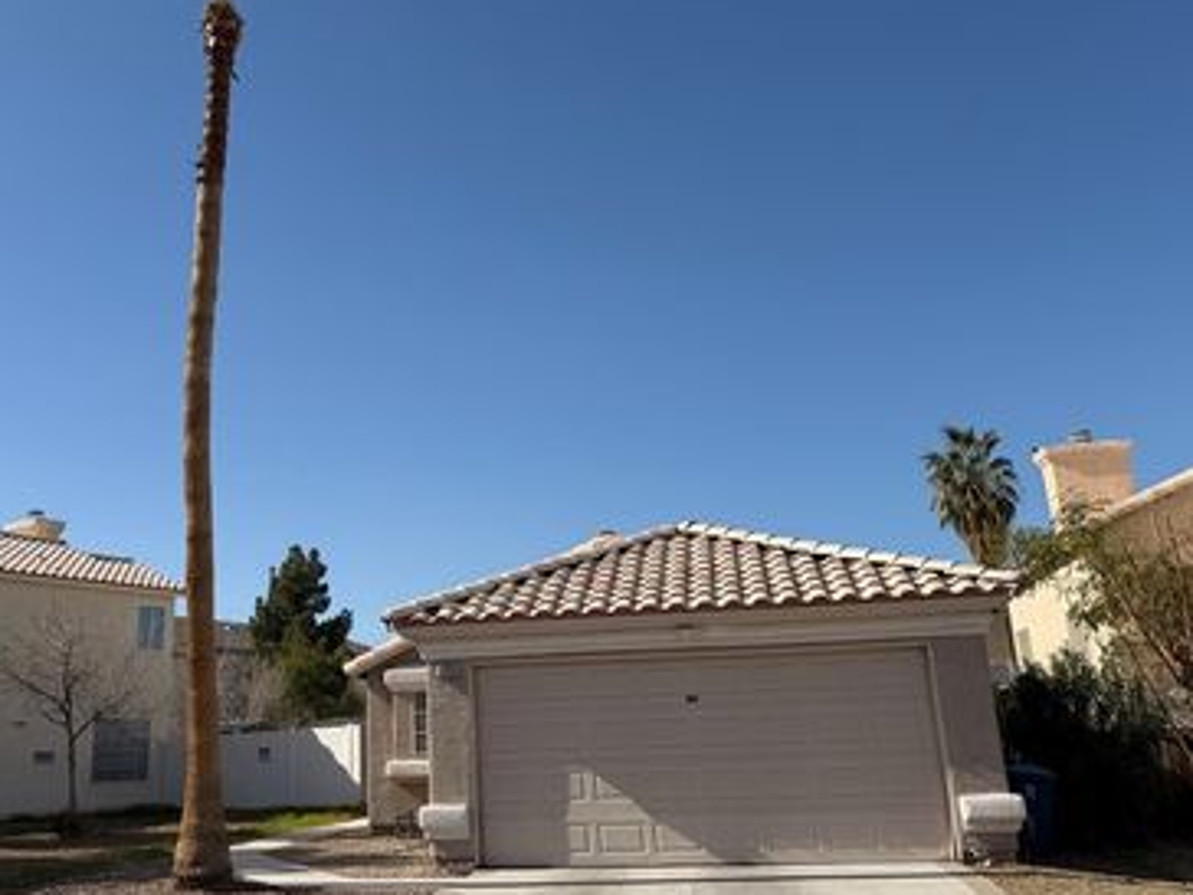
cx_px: 446
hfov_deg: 54.7
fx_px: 1137
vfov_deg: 42.9
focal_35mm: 33
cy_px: 392
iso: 80
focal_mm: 6.76
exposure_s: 1/6711
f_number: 1.78
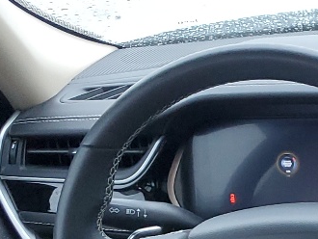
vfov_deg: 10.4
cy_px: 541
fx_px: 1158
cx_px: 645
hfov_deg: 13.3
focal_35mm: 126
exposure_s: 1/120
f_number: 1.5
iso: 75
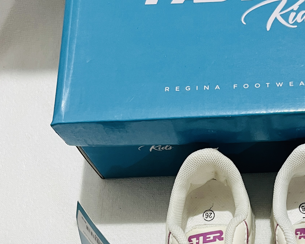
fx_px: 551
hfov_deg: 30.0
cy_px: 232
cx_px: 256
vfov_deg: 24.1
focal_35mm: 61
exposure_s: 1/50
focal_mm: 5.1
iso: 160
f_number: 1.6
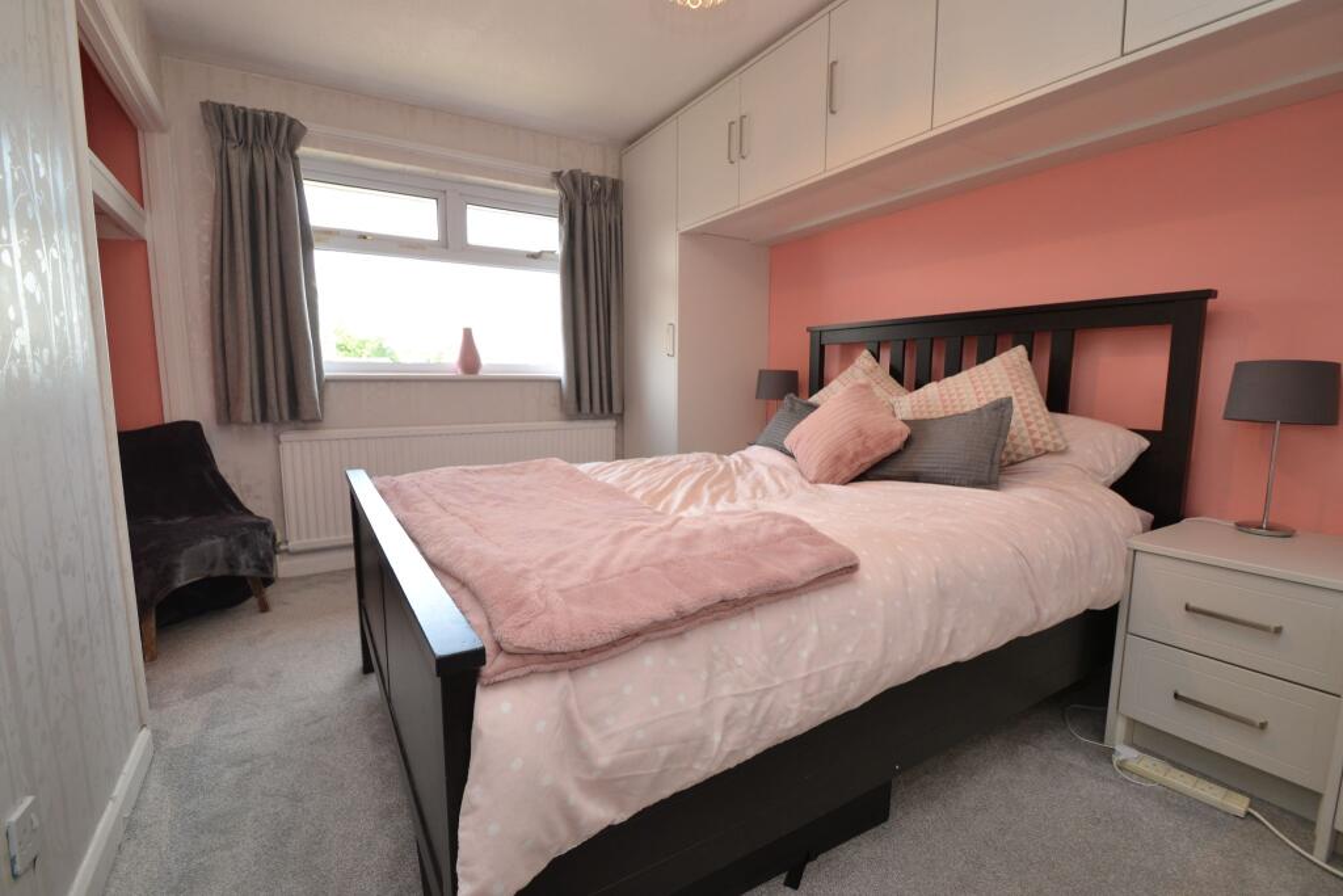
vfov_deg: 77.3
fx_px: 560
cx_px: 672
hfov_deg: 100.4
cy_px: 448
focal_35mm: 15
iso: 400
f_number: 5
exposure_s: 1/100
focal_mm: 10
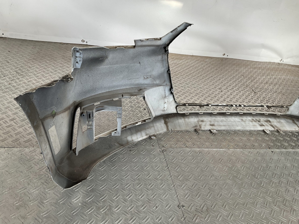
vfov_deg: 48.2
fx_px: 250
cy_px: 112
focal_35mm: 29
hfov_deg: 61.7
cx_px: 150
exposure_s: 1/107
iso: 16
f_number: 1.8
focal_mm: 3
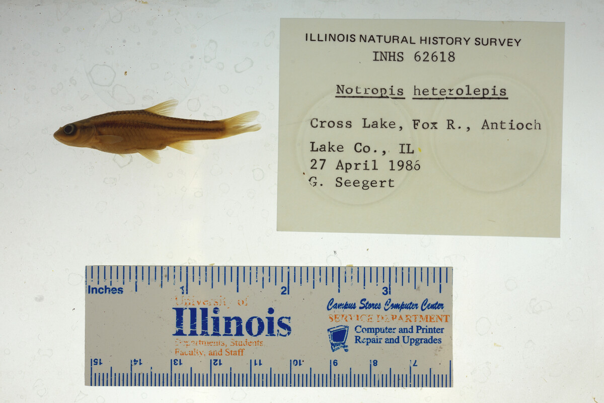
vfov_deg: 22.6
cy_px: 202
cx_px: 302
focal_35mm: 60
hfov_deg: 33.4
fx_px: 1007
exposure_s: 1/200
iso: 100
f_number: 10
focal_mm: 60
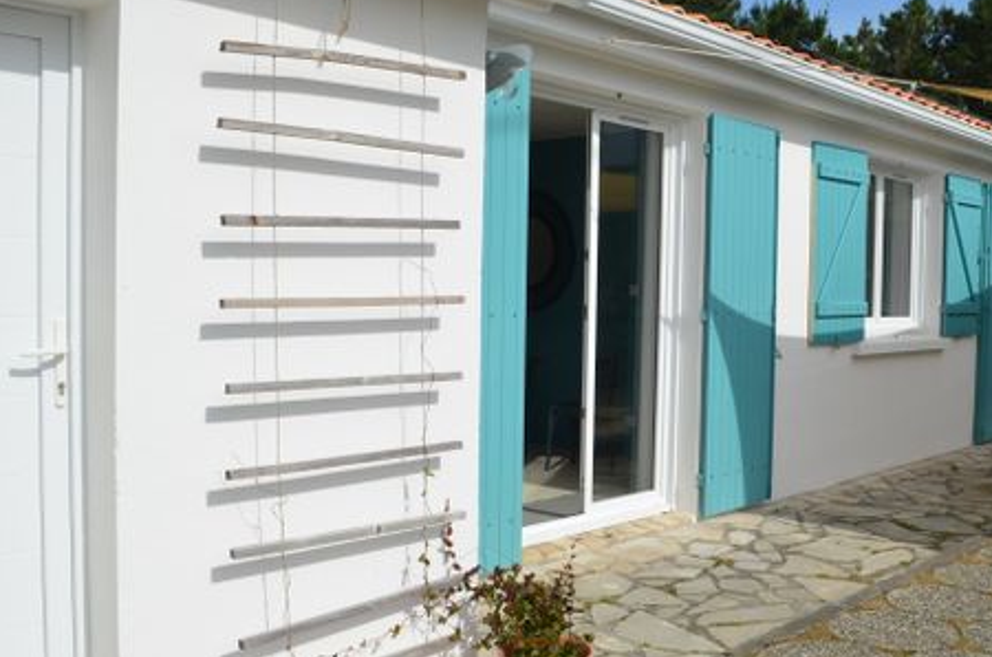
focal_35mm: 36
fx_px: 990
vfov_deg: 36.7
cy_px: 332
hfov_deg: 52.9
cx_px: 584
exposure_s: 1/320
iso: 100
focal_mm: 18
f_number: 9
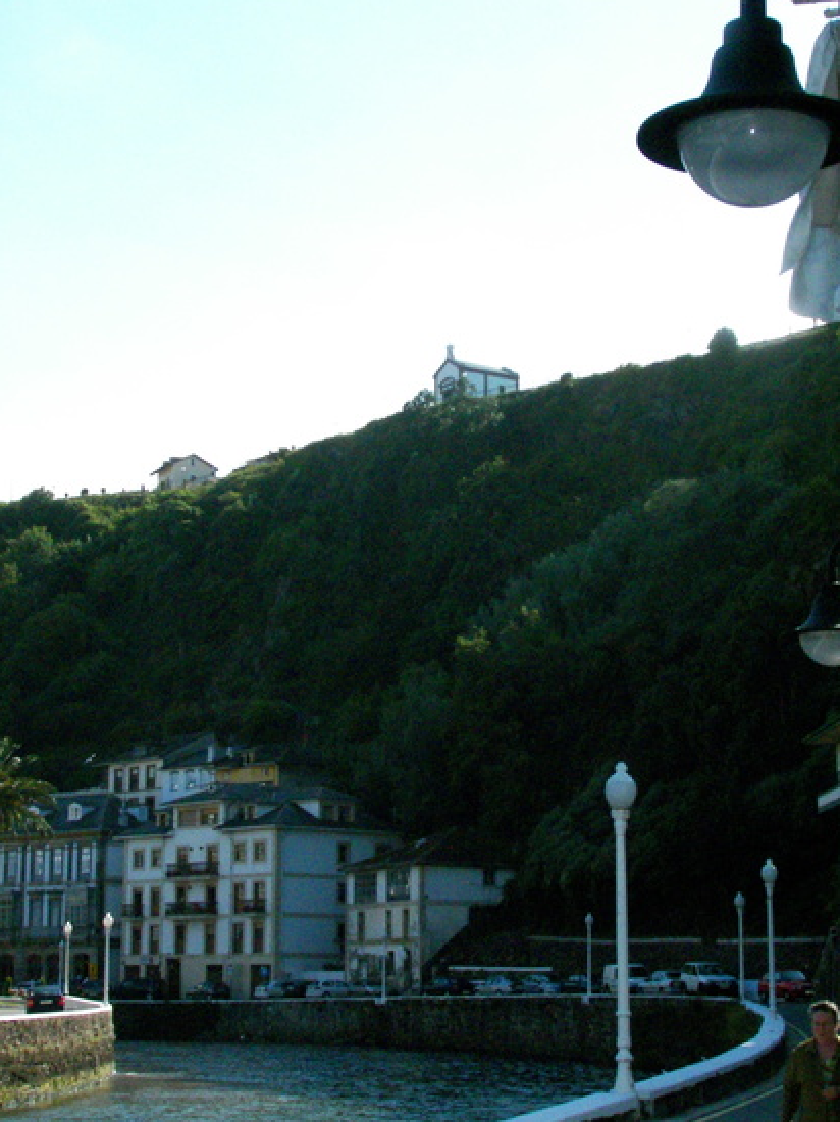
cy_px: 563
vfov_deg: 29.0
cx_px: 450
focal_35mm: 67
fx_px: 2169
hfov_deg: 21.9
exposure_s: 1/1000
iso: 400
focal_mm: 10.3
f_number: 5.6
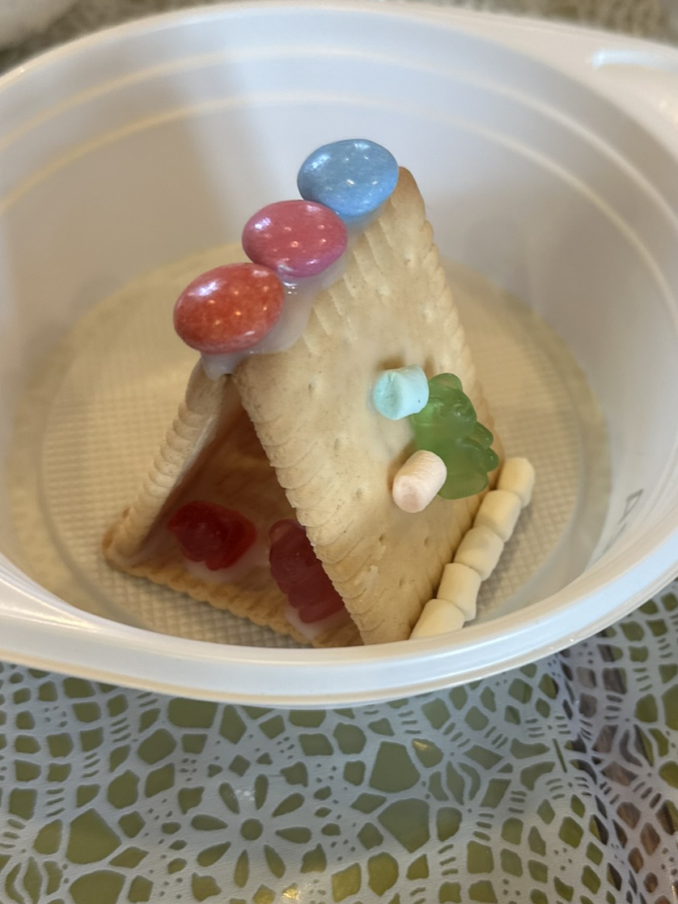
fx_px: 1149
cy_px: 536
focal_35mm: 44
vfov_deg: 42.8
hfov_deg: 32.6
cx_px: 463
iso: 160
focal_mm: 6.86
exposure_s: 1/50
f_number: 1.78
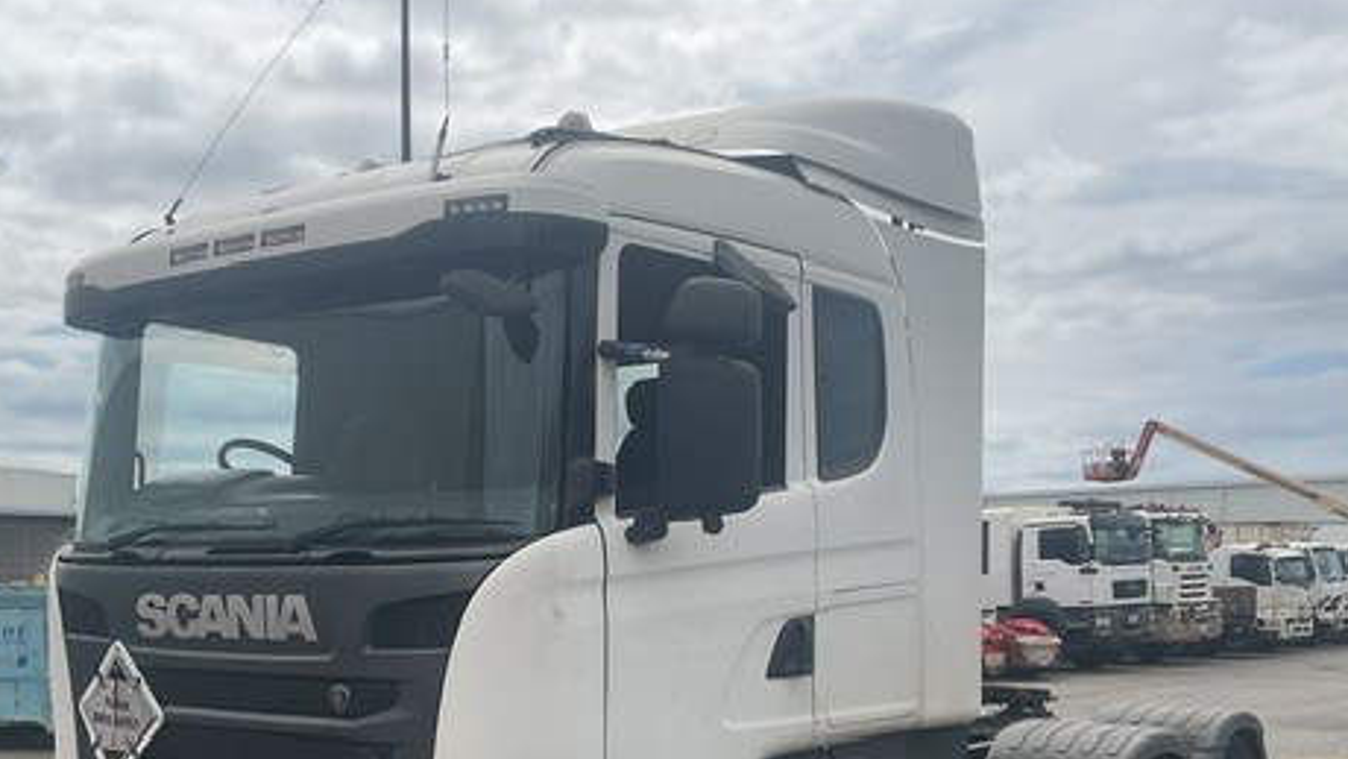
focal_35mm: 44
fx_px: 1573
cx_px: 577
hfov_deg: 46.3
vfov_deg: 26.6
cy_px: 621
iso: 16
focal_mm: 3
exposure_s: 1/4065
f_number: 1.8
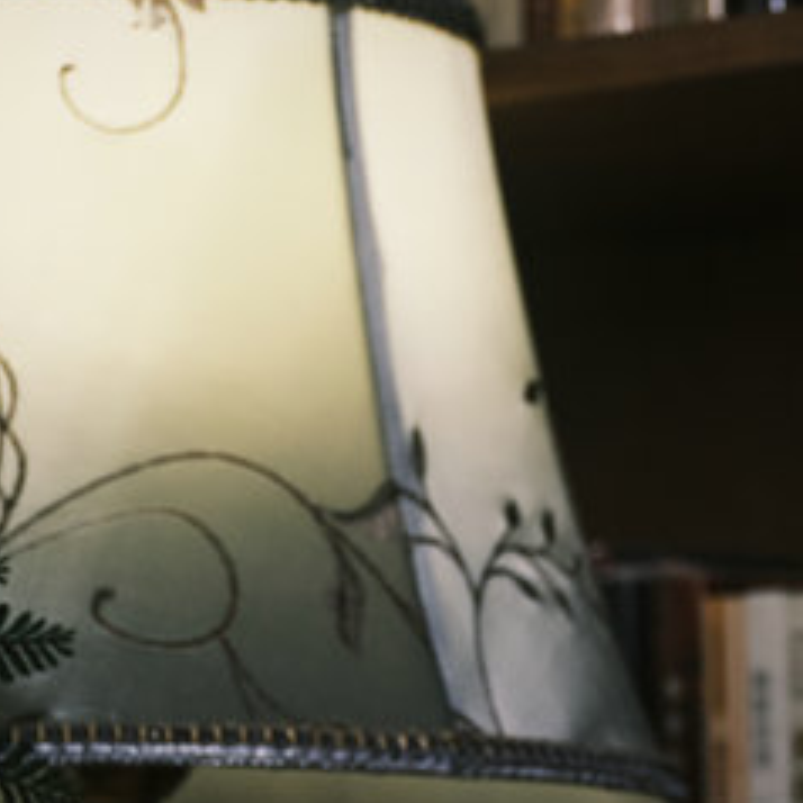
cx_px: 1144
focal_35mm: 254
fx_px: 6666
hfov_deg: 6.8
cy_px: 1147
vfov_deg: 6.8
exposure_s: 1/100
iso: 1600
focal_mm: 72
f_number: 4
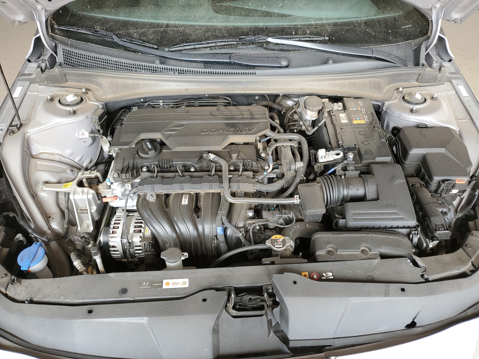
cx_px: 240
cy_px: 180
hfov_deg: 67.3
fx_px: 360
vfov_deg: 53.1
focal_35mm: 26
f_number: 1.5
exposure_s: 1/120
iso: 65
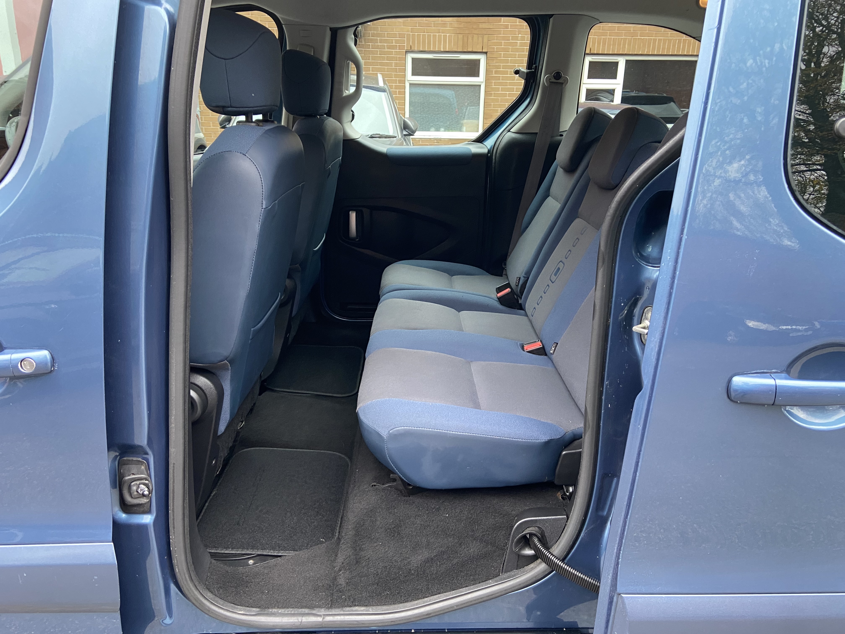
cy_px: 317
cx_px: 422
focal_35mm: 26
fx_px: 635
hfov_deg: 67.3
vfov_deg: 53.1
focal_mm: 4.25
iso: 250
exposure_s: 1/60
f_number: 1.8
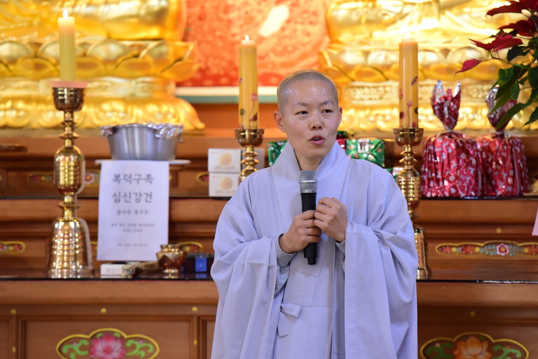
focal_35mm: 200
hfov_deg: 10.3
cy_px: 180
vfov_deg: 6.9
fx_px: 2989
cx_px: 298
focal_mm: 180
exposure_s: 1/160
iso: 3200
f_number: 3.5
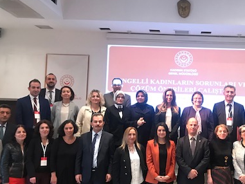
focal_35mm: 47
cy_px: 93
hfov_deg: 39.0
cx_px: 193
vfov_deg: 30.9
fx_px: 333
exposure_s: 1/11
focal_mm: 3.99
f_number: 1.8
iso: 100
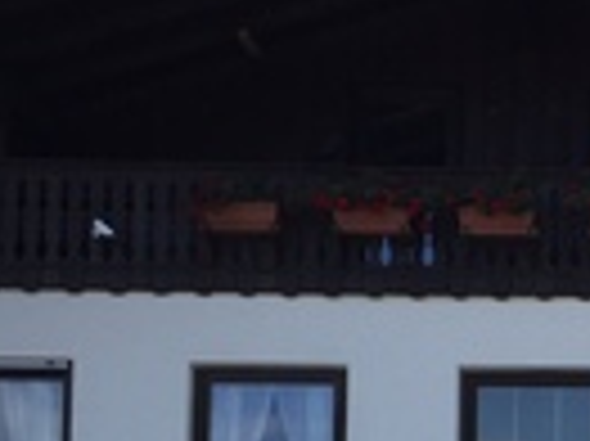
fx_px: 2112
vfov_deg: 11.5
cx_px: 887
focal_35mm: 124
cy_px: 630
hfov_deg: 14.8
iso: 32
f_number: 2.2
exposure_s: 1/1068
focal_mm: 4.15
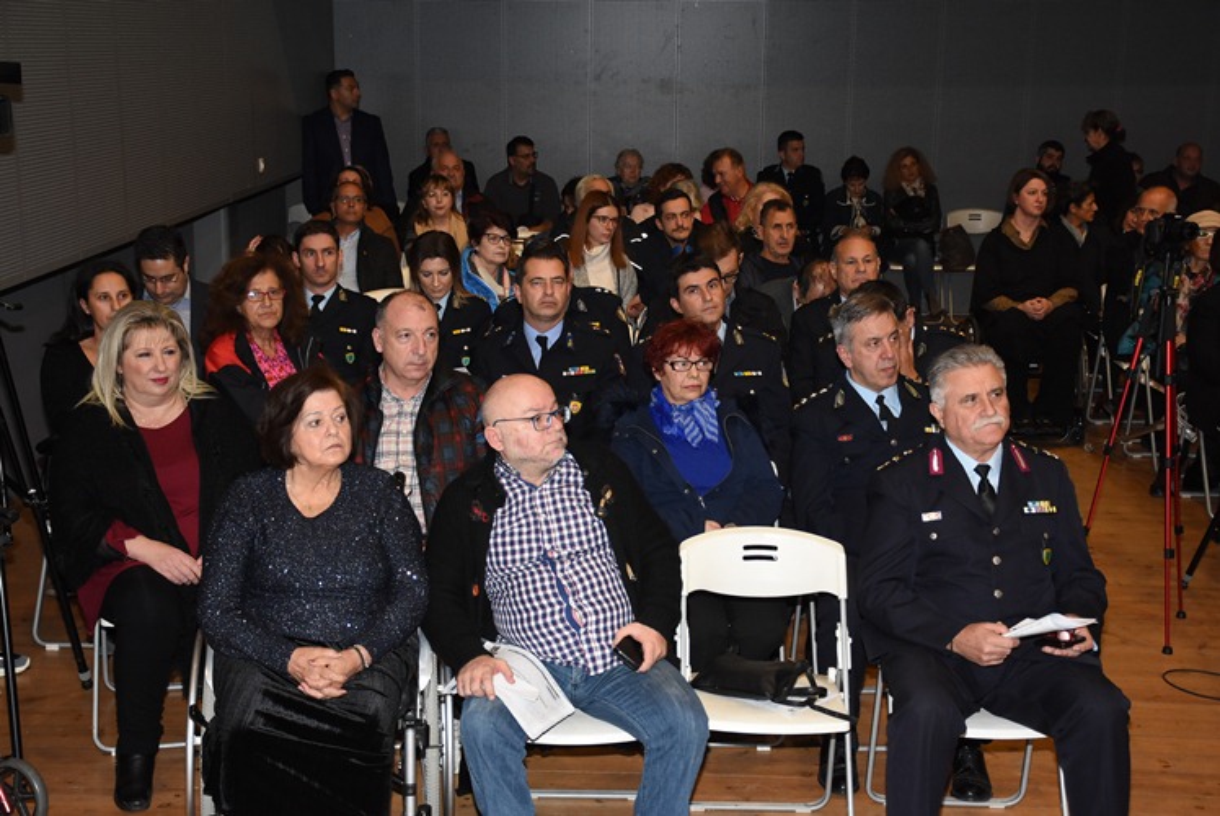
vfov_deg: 25.8
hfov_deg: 37.8
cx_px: 610
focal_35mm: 52
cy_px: 408
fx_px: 1780
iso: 1250
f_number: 4.5
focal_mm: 35
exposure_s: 1/100
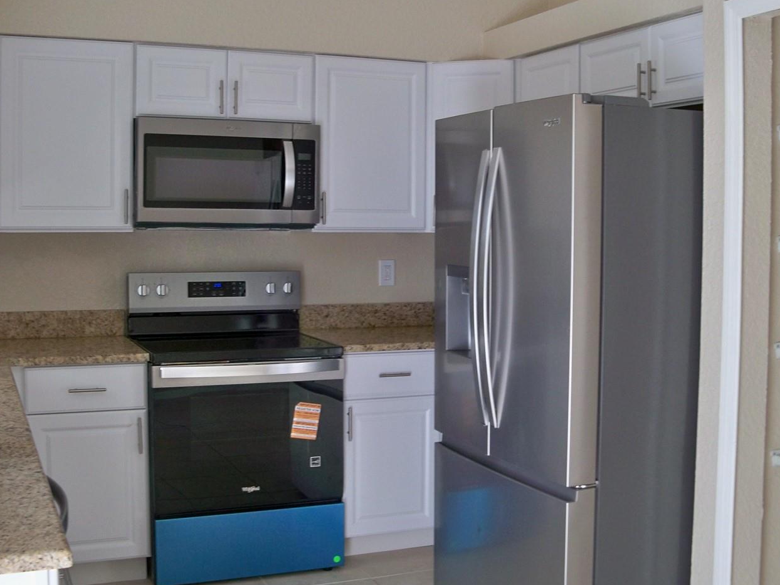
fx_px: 1014
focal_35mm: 45
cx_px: 407
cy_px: 292
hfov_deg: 42.1
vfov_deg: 32.2
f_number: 3.5
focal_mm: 6.2
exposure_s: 1/50
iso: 80
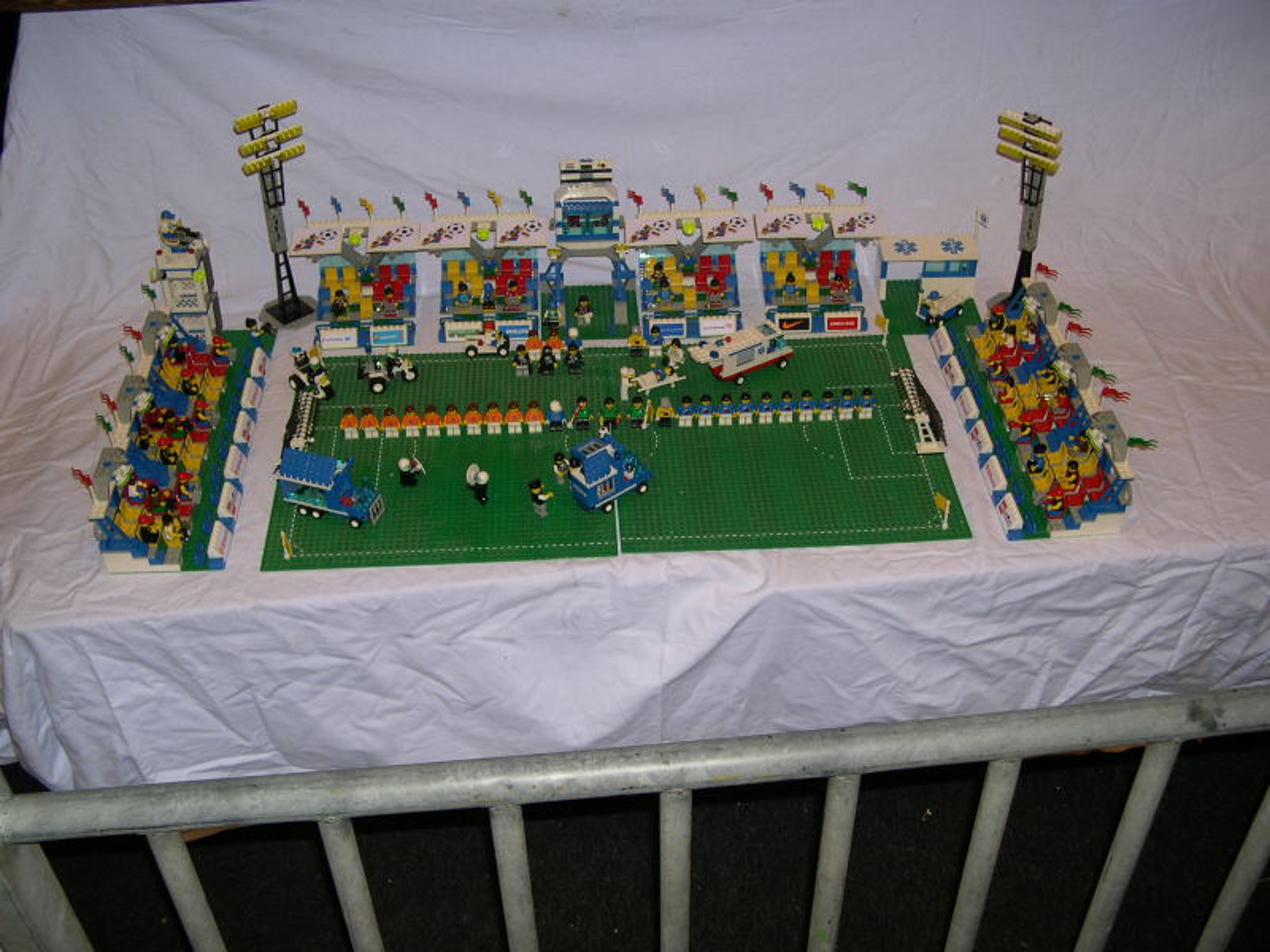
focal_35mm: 38
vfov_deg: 37.7
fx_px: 1394
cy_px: 476
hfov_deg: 49.0
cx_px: 635
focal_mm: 8
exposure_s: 1/60
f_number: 2.8
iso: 100
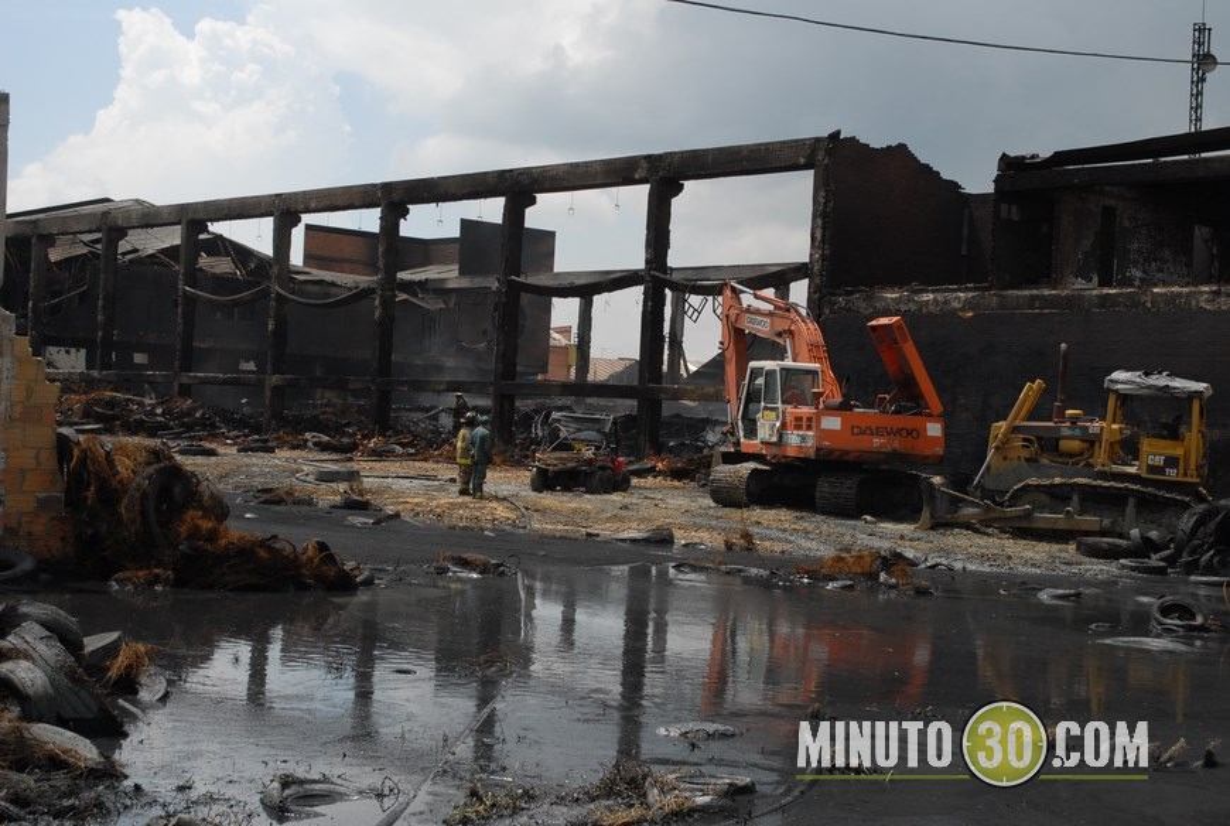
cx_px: 615
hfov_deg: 36.8
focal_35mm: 54
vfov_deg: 25.2
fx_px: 1849
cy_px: 413
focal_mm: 36
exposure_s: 1/500
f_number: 9
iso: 250
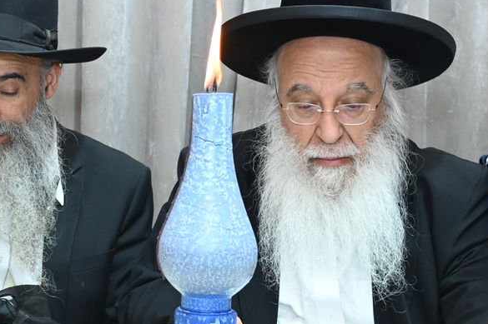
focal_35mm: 91
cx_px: 16
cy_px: 117
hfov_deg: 21.7
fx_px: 1232
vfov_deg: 15.0
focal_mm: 38
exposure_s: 1/160
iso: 1600
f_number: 5
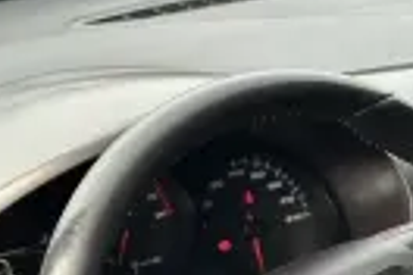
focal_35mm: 136
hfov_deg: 14.9
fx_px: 1560
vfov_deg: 9.9
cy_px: 350
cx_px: 388
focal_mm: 6.86
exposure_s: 1/281
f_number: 1.78
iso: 80
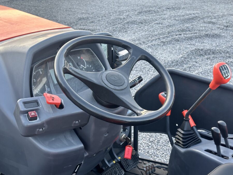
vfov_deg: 30.3
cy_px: 88
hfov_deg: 39.7
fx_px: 323
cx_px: 116
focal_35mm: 48
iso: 160
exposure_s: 1/60
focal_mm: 6.86
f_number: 1.78
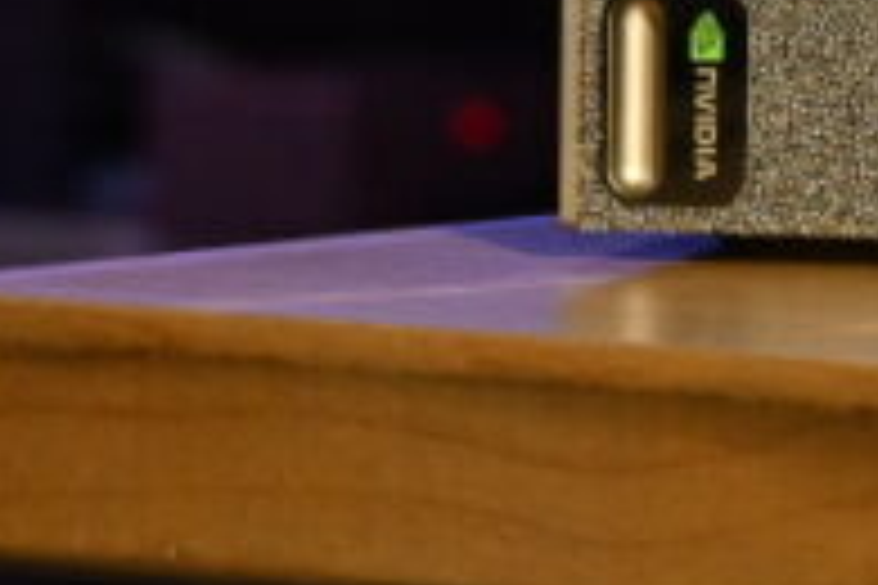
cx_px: 1761
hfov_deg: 5.9
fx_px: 8292
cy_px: -468
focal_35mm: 340
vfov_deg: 4.0
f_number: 4
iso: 1600
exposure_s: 1/250
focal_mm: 46
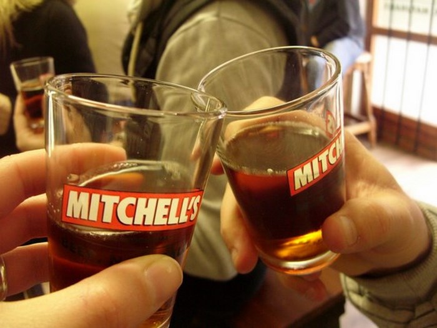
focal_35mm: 38
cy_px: 164
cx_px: 218
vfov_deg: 37.7
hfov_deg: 49.0
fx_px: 480
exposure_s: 1/15
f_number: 2.8
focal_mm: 6.3
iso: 400
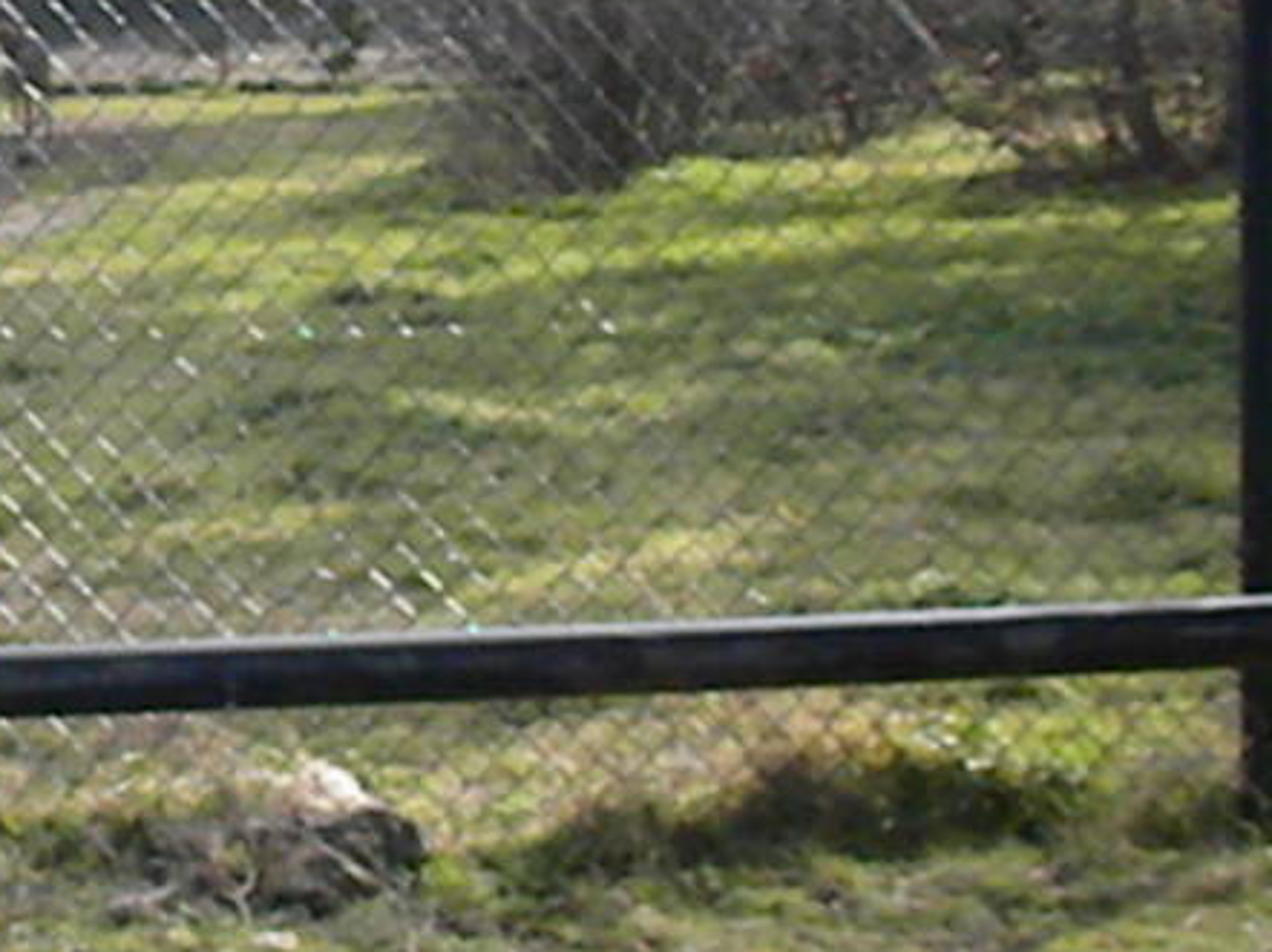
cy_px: 334
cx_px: -271
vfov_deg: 11.0
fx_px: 4921
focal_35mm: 134
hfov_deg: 14.3
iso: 640
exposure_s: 1/270
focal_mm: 6.6
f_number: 10
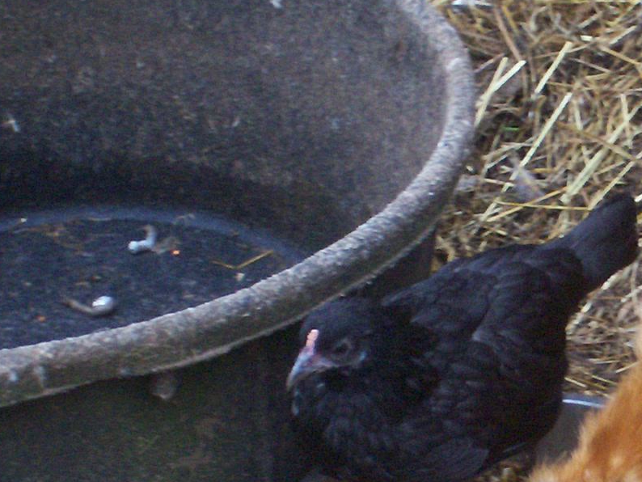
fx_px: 4879
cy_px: 445
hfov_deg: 7.5
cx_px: 726
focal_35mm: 263
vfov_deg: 5.6
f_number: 4.6
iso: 160
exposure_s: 1/63.3
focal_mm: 16.8
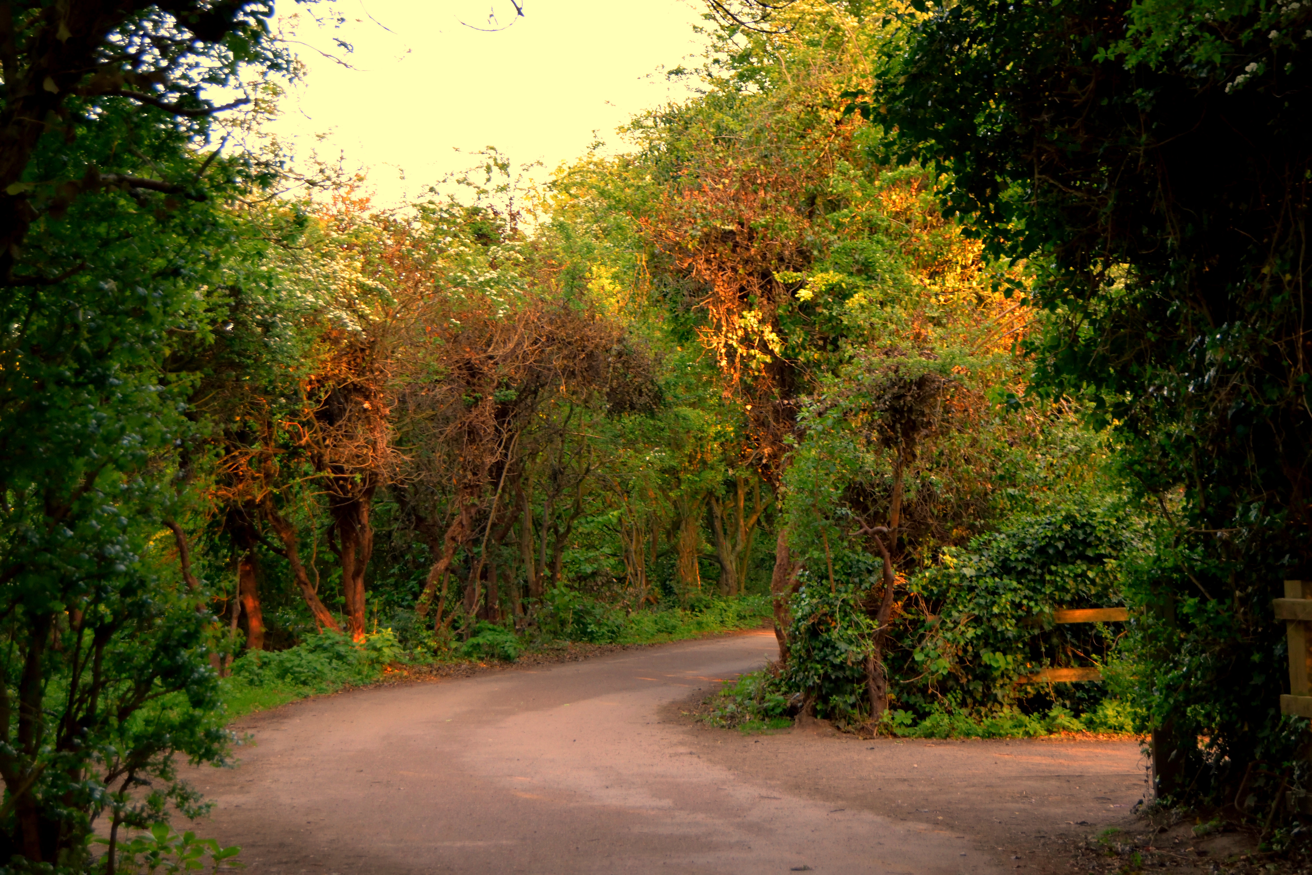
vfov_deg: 19.7
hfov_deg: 29.2
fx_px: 2514
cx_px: 656
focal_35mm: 69
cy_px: 438
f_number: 6.3
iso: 800
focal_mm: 46
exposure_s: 1/160
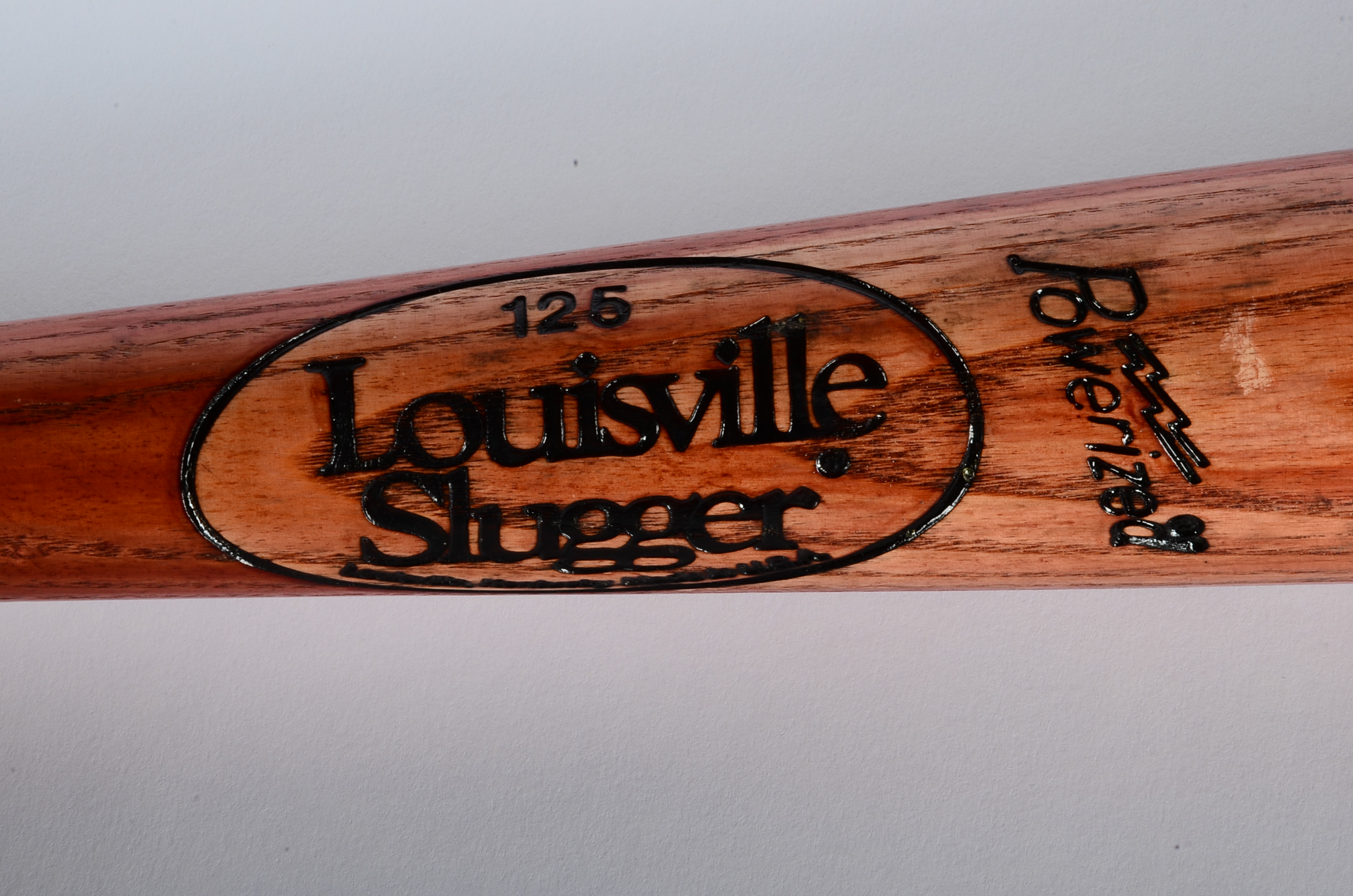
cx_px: 676
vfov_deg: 8.7
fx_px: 5907
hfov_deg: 13.1
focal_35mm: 158
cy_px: 448
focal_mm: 105
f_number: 25
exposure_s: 1/200
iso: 200
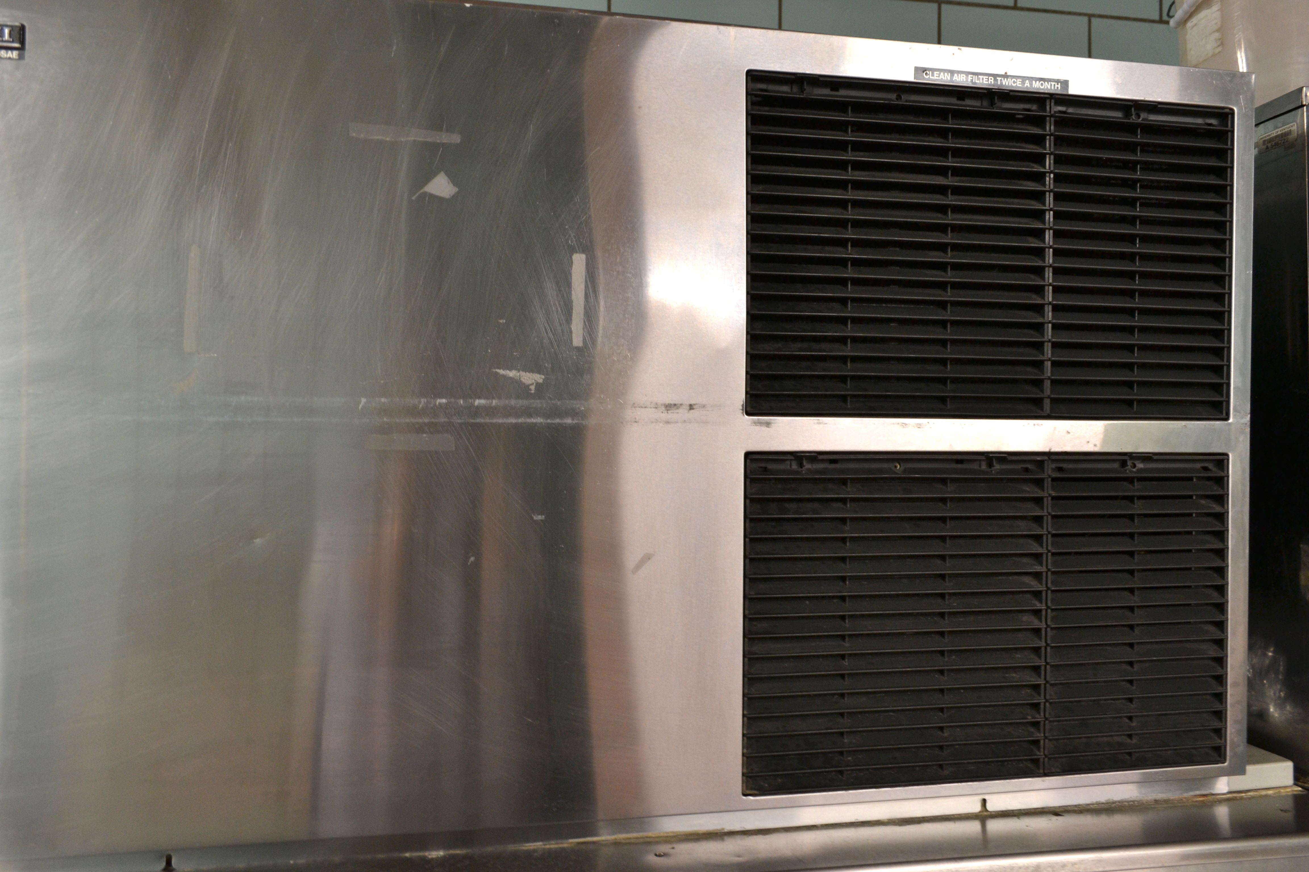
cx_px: 654
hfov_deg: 67.4
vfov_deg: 47.9
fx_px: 982
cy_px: 436
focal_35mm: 27
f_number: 5.6
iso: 500
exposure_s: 1/10
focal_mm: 18
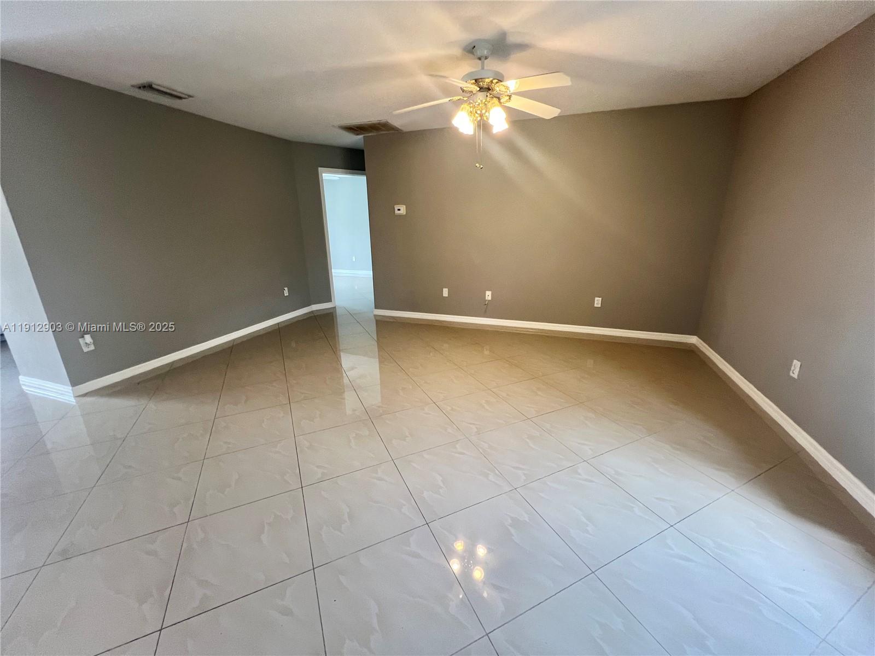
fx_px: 329
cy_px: 328
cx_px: 438
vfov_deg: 89.9
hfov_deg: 106.2
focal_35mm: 13
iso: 200
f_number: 1.8
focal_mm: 1.57
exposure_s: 1/60
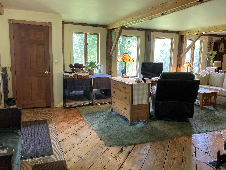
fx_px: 183
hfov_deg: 63.4
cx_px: 113
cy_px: 85
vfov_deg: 49.7
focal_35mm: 28
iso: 160
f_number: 1.8
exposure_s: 1/60
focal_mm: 3.99
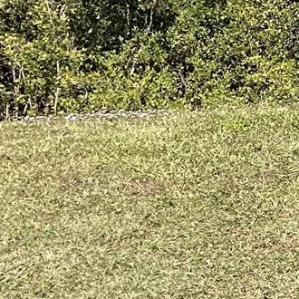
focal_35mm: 133
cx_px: 704
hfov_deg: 11.1
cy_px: 24
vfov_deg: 13.0
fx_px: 1300
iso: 25
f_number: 2.4
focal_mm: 3.3
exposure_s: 1/1045
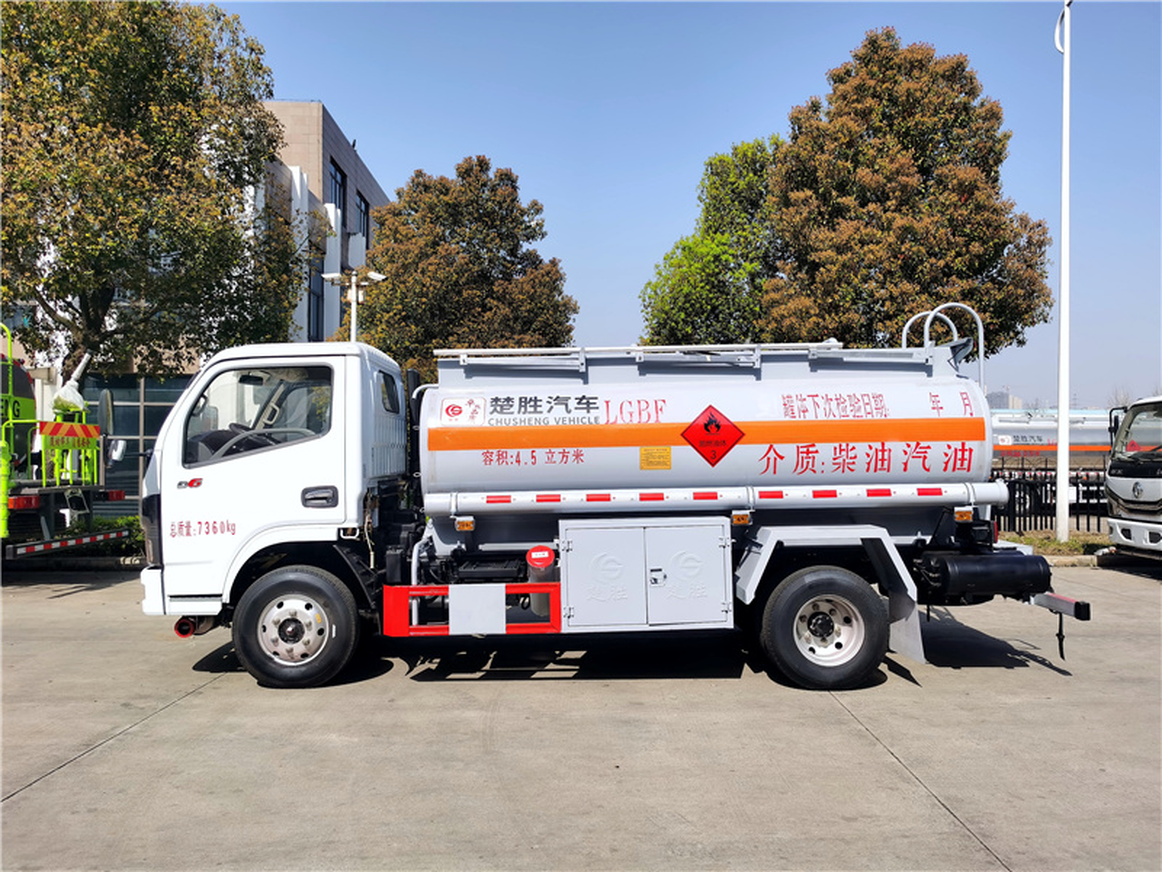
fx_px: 906
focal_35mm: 27
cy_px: 436
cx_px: 581
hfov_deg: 65.3
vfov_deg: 51.4
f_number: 1.6
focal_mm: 5.56
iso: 50
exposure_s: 1/4739
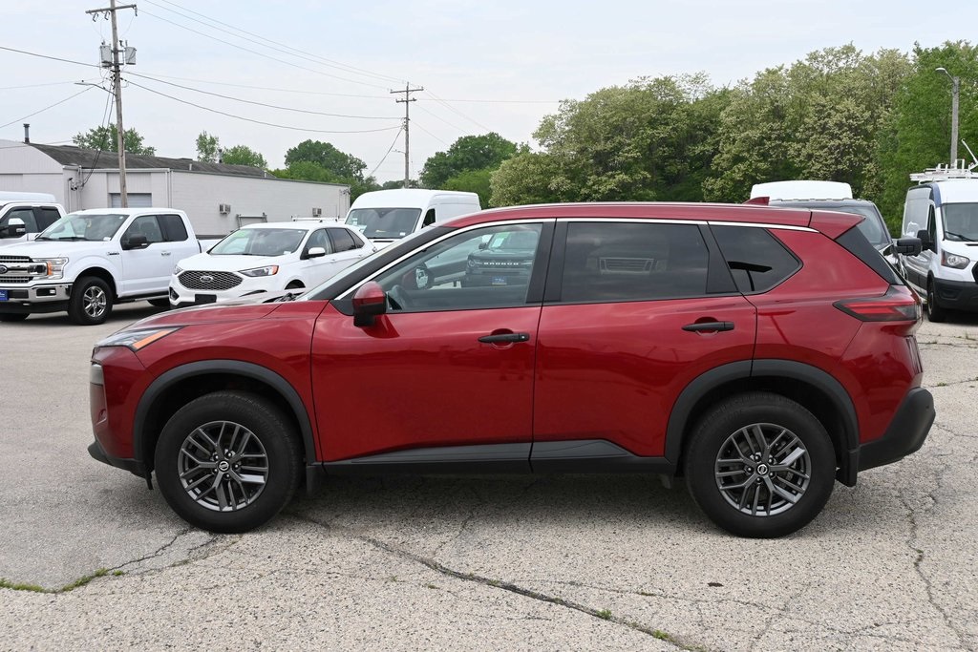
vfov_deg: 39.2
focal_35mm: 34
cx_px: 489
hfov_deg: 56.1
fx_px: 917
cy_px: 326
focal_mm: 22.5
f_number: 6.3
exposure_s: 1/160
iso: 100
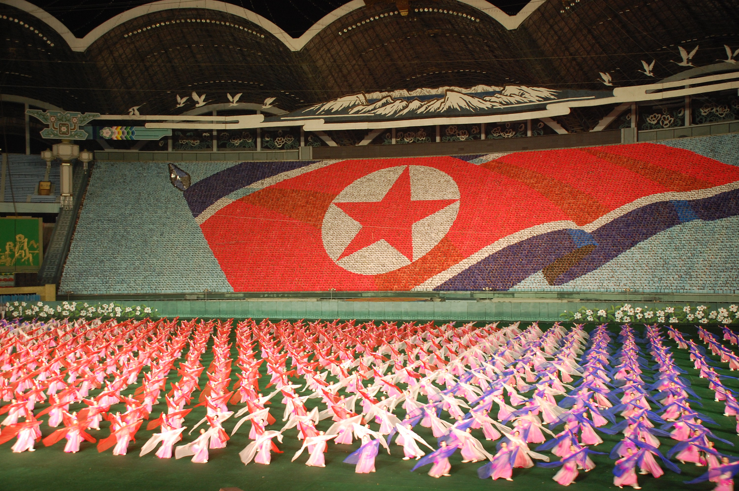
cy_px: 246
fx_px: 800
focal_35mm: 39
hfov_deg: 49.6
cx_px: 370
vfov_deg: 34.1
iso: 500
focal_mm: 26
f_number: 4
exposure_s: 1/30
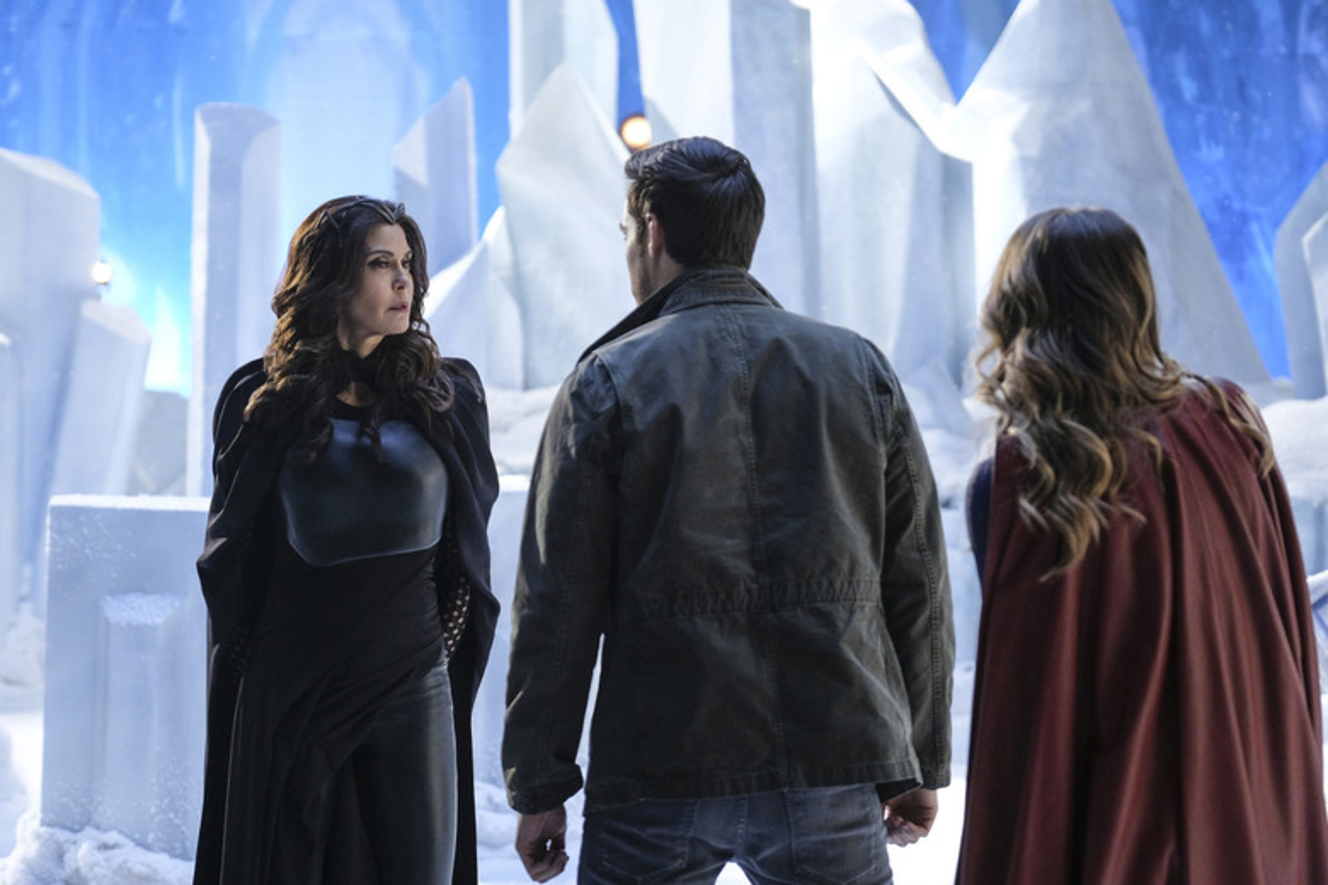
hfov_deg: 19.8
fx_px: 3799
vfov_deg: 13.3
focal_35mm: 103
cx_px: 664
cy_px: 442
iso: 1250
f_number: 2.8
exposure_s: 1/250
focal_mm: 68.7
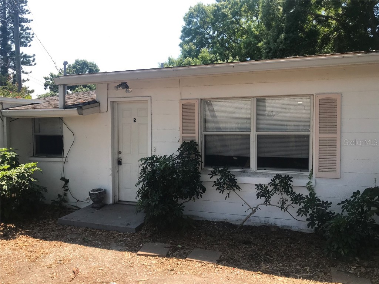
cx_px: 190
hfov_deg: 63.4
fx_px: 307
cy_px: 142
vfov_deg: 49.7
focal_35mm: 28
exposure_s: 1/870
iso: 20
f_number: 1.8
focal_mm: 3.99
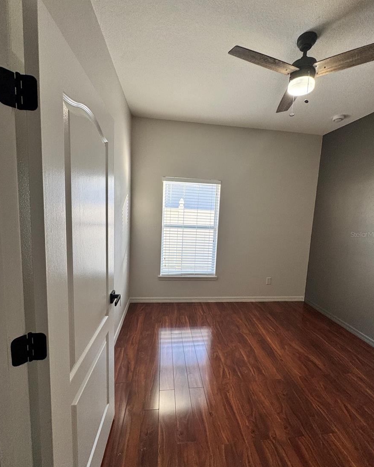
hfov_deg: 84.1
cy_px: 234
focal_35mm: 15
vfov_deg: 96.8
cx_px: 188
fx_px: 207
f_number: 2.2
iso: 100
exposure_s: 1/120
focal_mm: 2.22
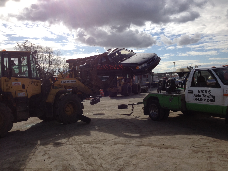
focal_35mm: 35
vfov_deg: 40.7
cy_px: 86
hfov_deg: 52.6
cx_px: 114
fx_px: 231
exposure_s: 1/3247
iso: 64
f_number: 2.4
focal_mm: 4.28
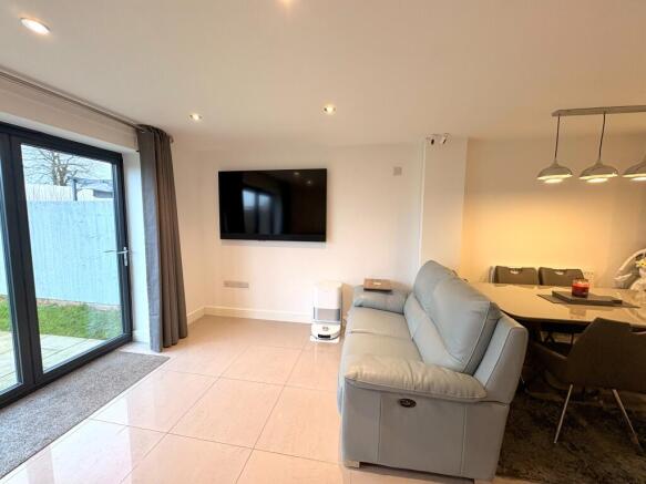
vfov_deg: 85.7
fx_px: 261
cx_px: 323
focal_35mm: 14
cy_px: 242
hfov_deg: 102.1
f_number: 2.2
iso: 125
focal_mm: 2.22
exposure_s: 1/50
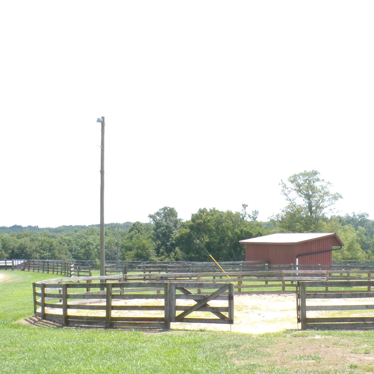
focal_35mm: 62
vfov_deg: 27.6
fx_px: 758
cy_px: 232
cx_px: 284
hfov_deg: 27.3
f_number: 8.9
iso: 100
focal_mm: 7.6
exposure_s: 1/60
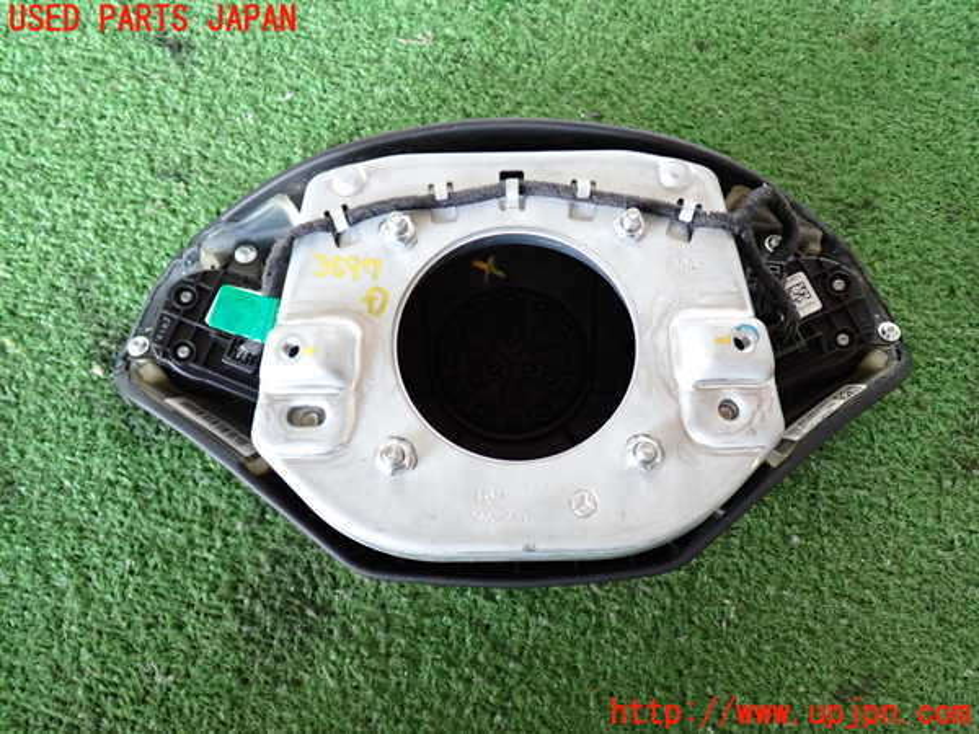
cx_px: 490
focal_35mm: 32
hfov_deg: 56.8
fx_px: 905
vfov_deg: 44.2
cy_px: 367
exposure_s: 1/30
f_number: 2.4
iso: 400
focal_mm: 5.79
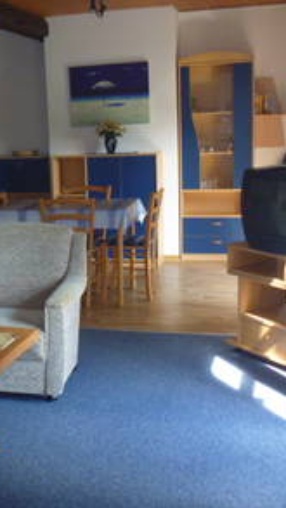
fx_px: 700
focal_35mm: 52
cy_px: 258
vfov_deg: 39.9
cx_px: -2
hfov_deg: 22.2
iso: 320
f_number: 3.5
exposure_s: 1/30
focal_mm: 6.3
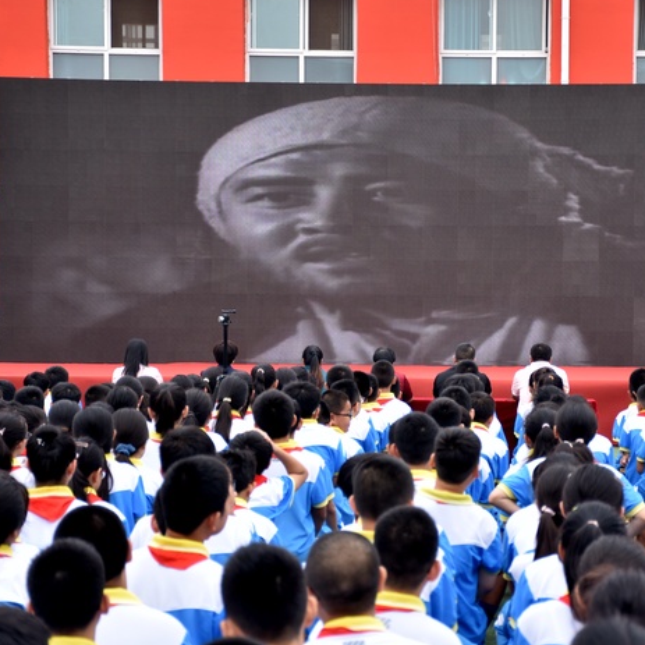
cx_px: 429
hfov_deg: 14.0
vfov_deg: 14.1
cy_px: 305
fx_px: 2614
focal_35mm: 124
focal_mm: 60
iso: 125
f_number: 5
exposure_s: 1/125
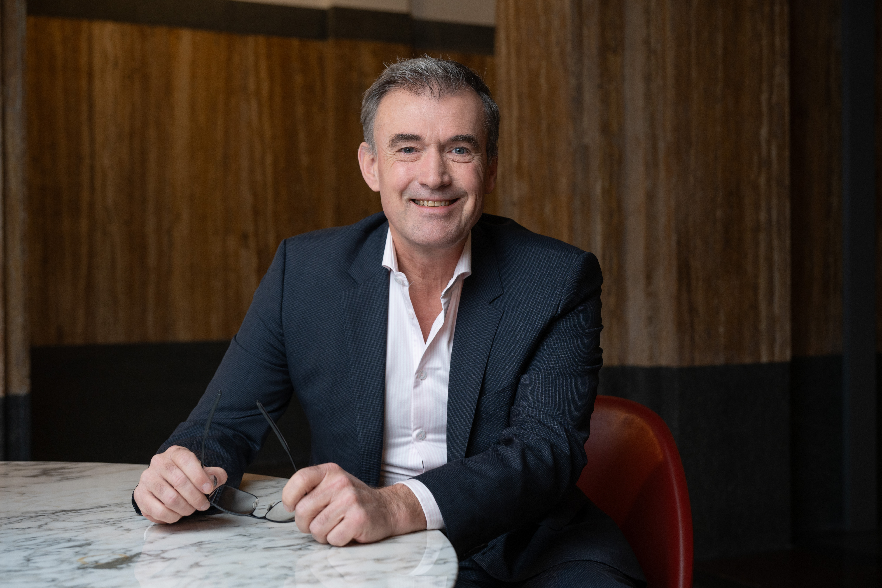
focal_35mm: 49
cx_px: 441
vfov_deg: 27.5
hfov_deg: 40.3
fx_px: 1200
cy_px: 294
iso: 320
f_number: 4
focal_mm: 49
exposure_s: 1/60
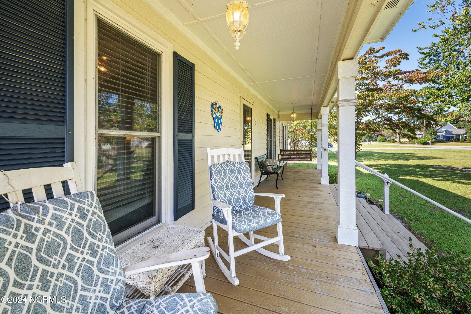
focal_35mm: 14
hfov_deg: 104.3
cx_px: 236
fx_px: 183
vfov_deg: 81.2
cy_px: 157
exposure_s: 1/10
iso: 100
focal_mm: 14
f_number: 11
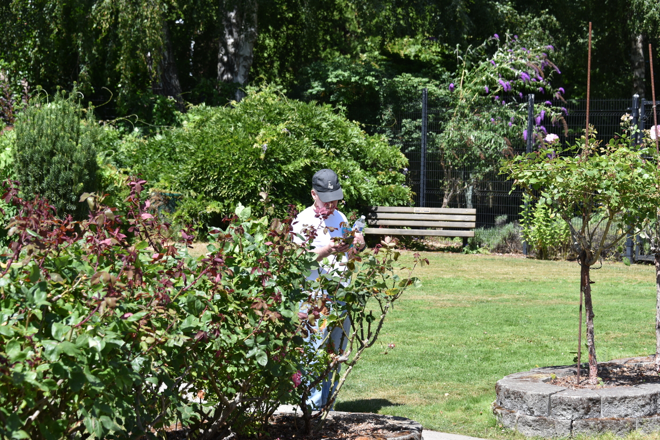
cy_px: 219
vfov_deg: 16.9
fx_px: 1485
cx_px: 336
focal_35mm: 81
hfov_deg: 25.1
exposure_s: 1/200
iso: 100
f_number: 7.1
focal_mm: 78
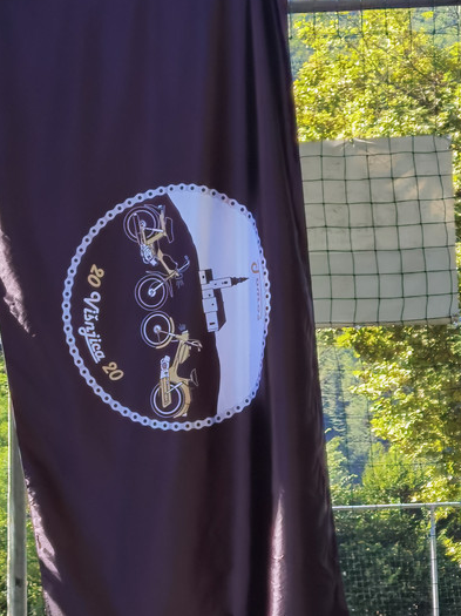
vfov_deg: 13.1
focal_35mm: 151
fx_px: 2685
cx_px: 205
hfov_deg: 9.8
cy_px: 311
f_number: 1.9
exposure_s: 1/765
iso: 50
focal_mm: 6.71
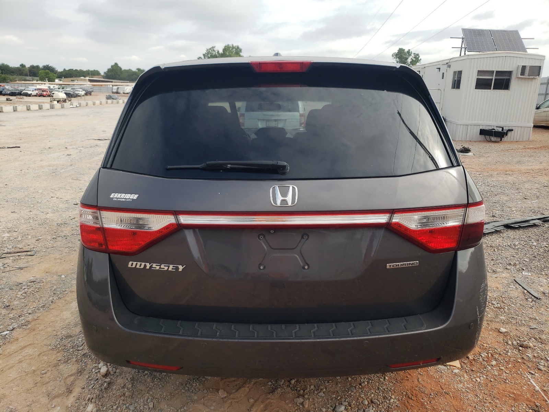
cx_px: 274
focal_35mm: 26
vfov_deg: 53.1
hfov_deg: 67.3
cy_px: 206
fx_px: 412
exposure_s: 1/1667
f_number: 1.5
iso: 50
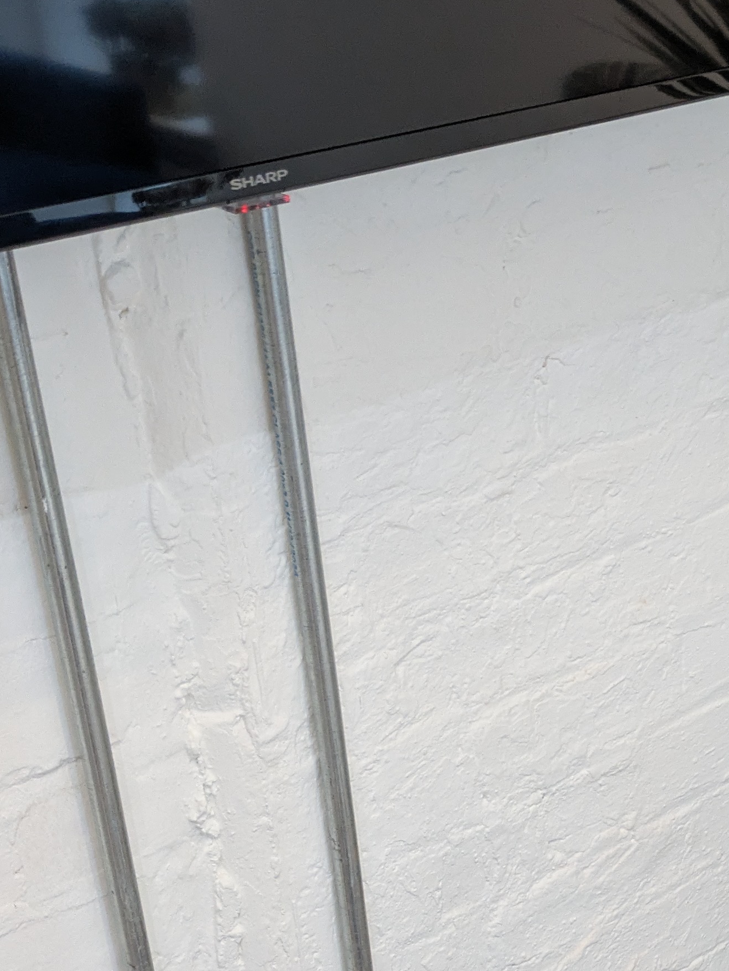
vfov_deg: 28.6
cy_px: 800
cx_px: 713
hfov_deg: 21.5
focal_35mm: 66
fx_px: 1852
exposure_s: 1/50
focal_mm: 5.43
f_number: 1.89
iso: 527
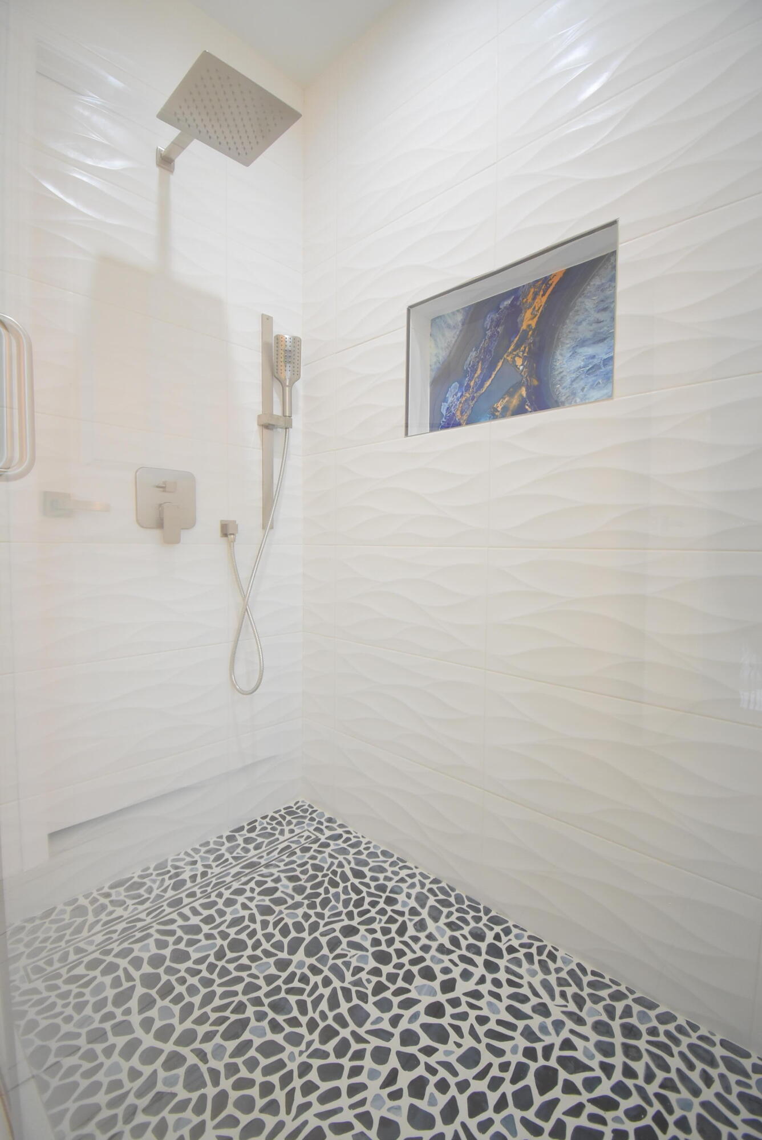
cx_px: 381
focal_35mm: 15
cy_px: 570
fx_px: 476
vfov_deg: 100.4
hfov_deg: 77.4
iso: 900
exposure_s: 1/60
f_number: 4.5
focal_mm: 10
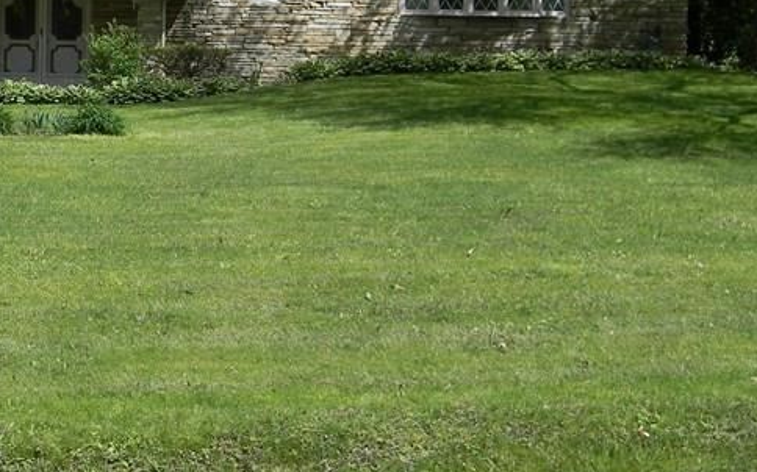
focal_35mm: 92
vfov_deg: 13.9
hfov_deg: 22.2
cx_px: 138
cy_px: -41
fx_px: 1897
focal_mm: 7.3
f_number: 3.8
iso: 80
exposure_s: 1/747
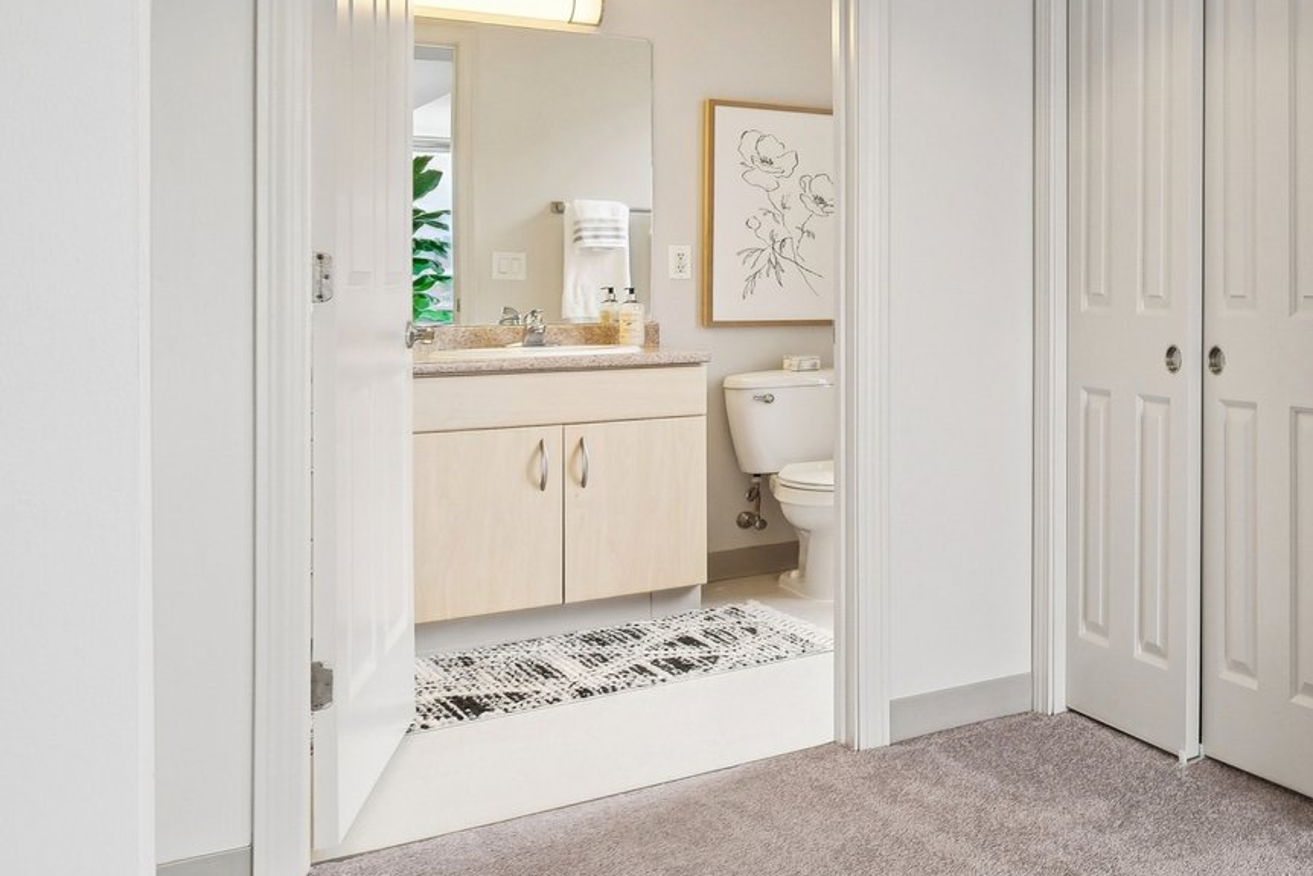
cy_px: 298
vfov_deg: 34.8
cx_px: 1535
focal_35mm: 38
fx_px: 1386
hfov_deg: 38.8
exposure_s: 1/20
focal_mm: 10.5
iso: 320
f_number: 5.6
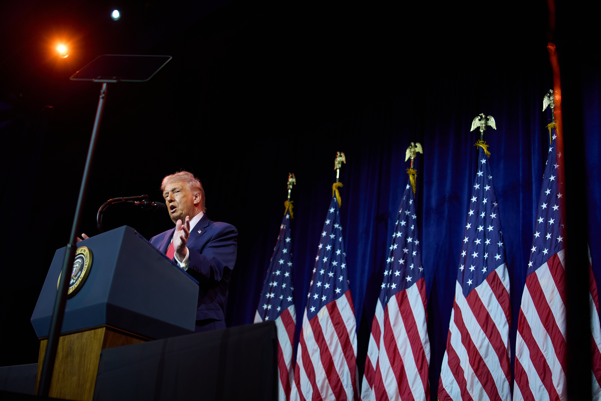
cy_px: 200
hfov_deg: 39.6
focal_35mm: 50
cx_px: 300
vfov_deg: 27.0
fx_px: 835
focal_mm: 50
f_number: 2
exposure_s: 1/640
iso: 800
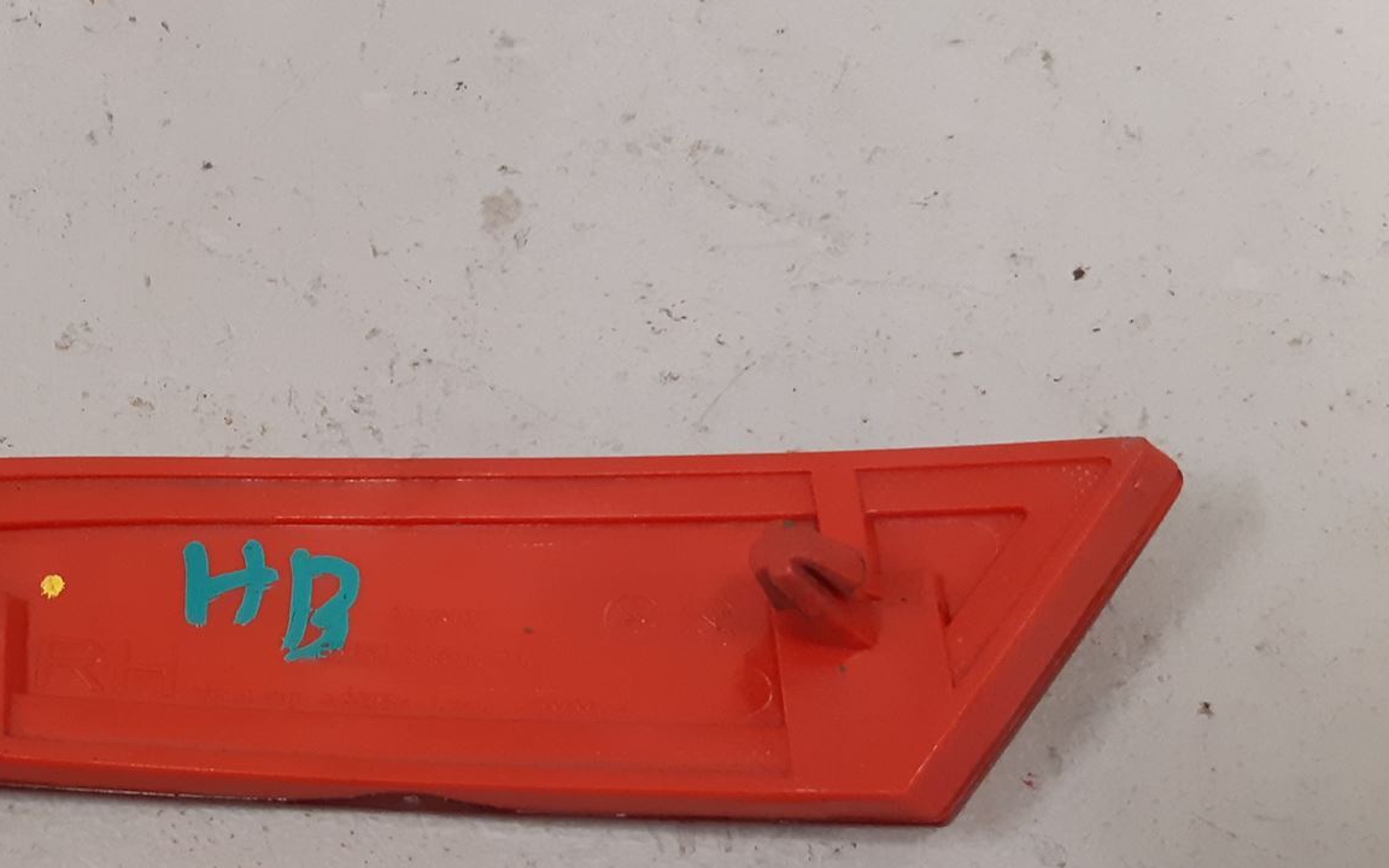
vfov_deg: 25.9
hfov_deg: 39.0
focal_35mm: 49
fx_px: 1855
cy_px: 685
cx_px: 224
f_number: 1.7
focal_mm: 3.93
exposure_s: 1/50
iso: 200
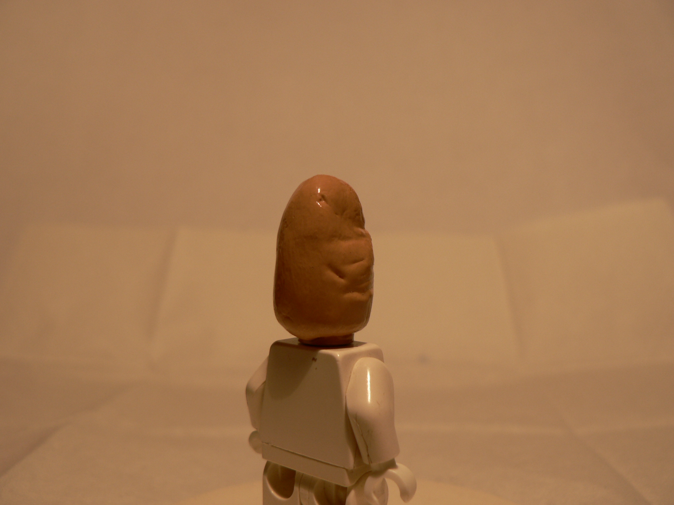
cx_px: 337
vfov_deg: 39.7
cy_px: 252
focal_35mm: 36
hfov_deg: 51.4
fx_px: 701
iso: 80
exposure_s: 1/60
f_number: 2.8
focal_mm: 6
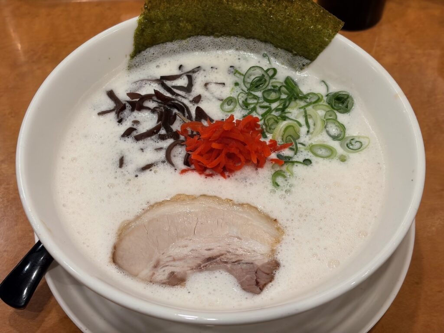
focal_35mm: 52
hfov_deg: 36.8
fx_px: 667
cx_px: 222
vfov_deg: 28.0
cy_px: 166
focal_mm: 5.96
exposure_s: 1/50
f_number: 1.6
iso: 32
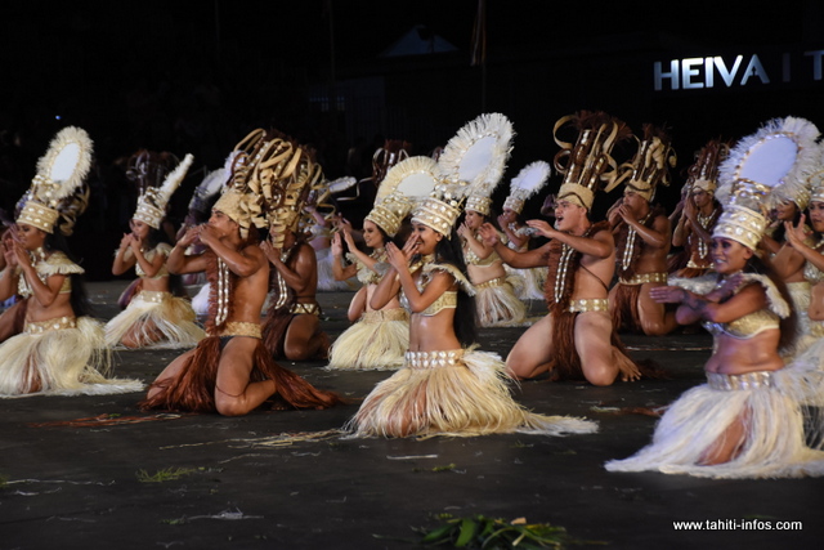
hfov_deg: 17.1
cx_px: 412
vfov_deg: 11.4
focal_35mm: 120
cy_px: 275
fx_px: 2747
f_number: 6.3
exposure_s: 1/125
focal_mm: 80
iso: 2000
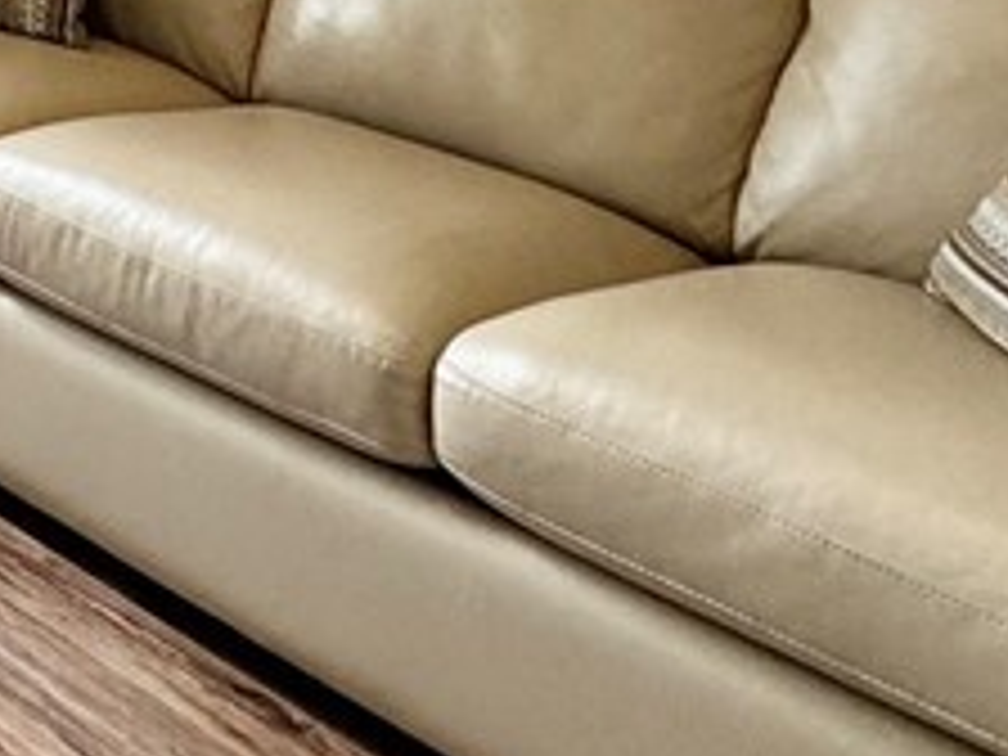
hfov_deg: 23.4
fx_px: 1864
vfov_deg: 20.0
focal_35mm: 64
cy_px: -351
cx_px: -558
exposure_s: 1/120
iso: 200
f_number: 2.2
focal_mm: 2.22
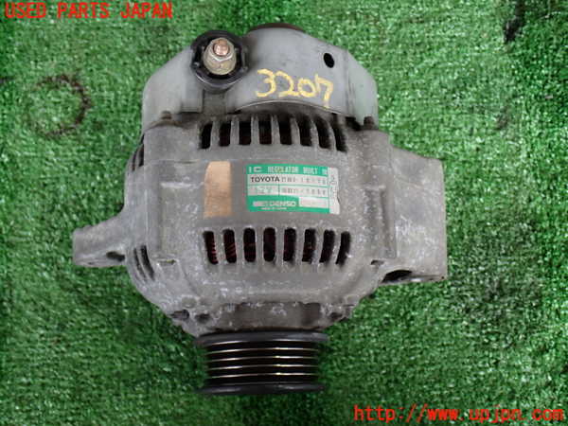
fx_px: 820
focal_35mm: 50
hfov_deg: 38.2
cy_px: 213
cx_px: 284
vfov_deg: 29.1
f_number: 3.2
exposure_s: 1/50
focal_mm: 9.01
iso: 200
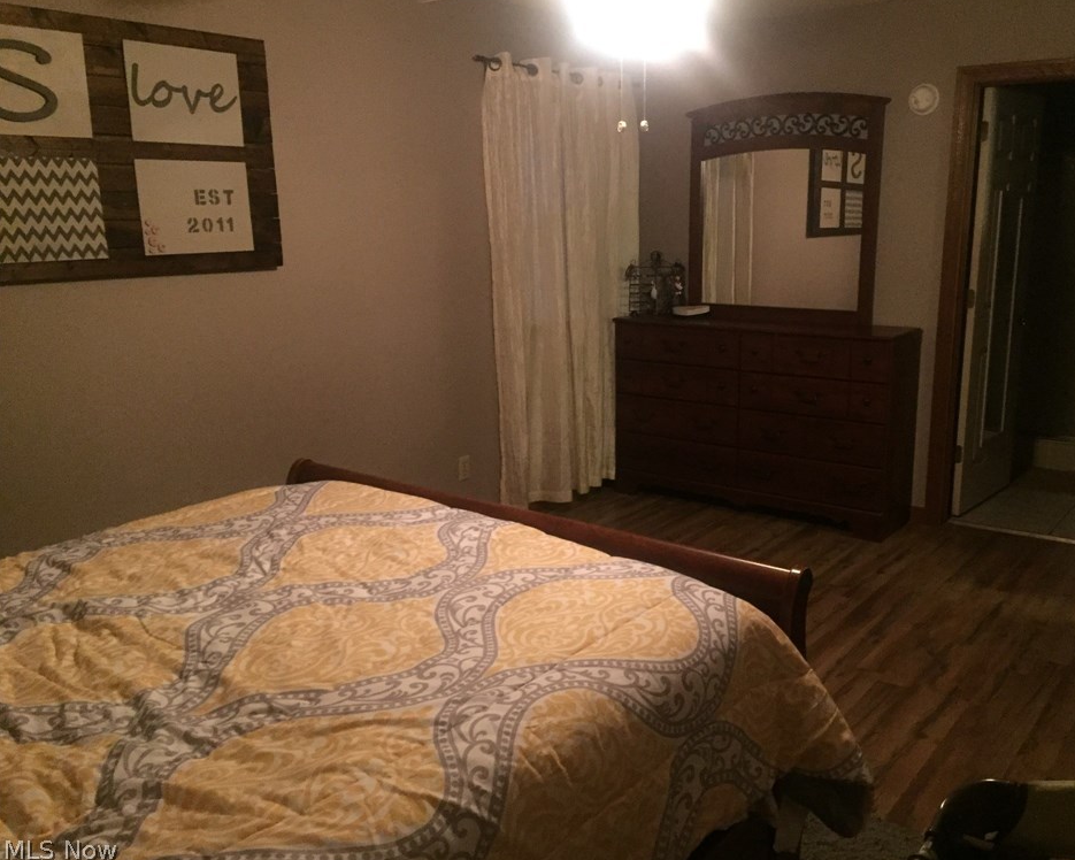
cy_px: 428
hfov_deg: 57.1
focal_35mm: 31
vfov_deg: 47.1
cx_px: 586
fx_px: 986
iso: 400
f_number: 2.2
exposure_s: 1/15
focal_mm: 4.15
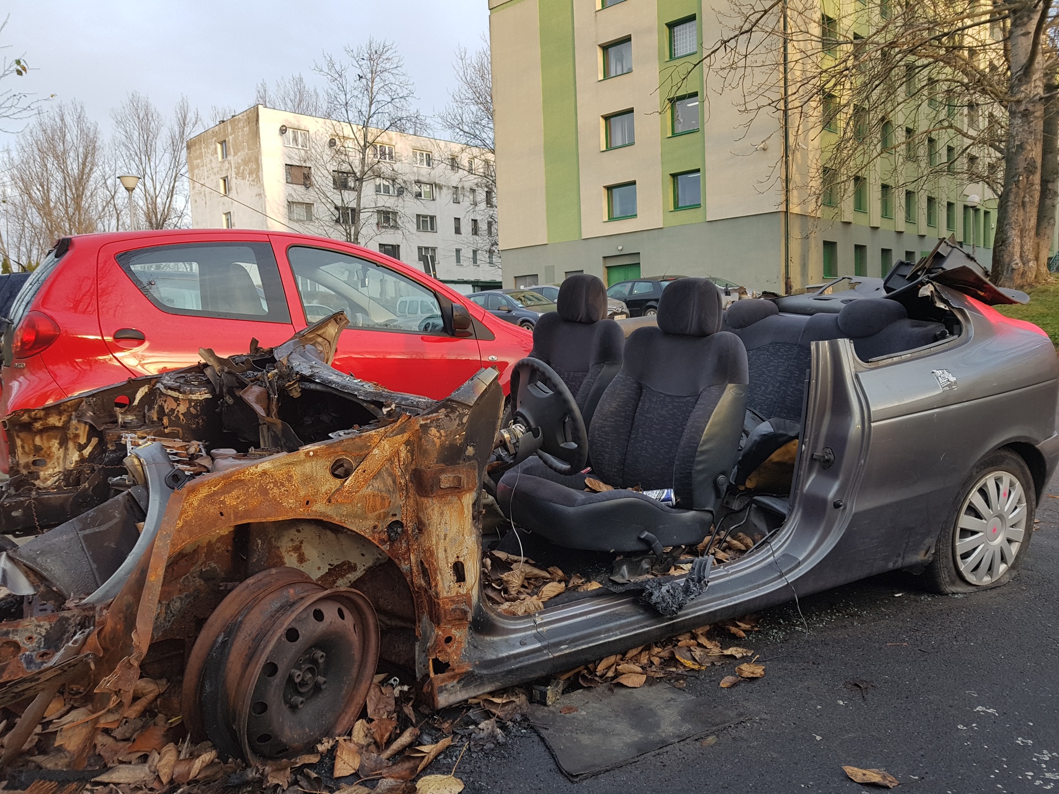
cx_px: 530
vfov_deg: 53.1
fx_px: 795
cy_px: 397
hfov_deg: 67.3
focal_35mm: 26
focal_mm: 4.2
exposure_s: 1/111
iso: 50
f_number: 1.7
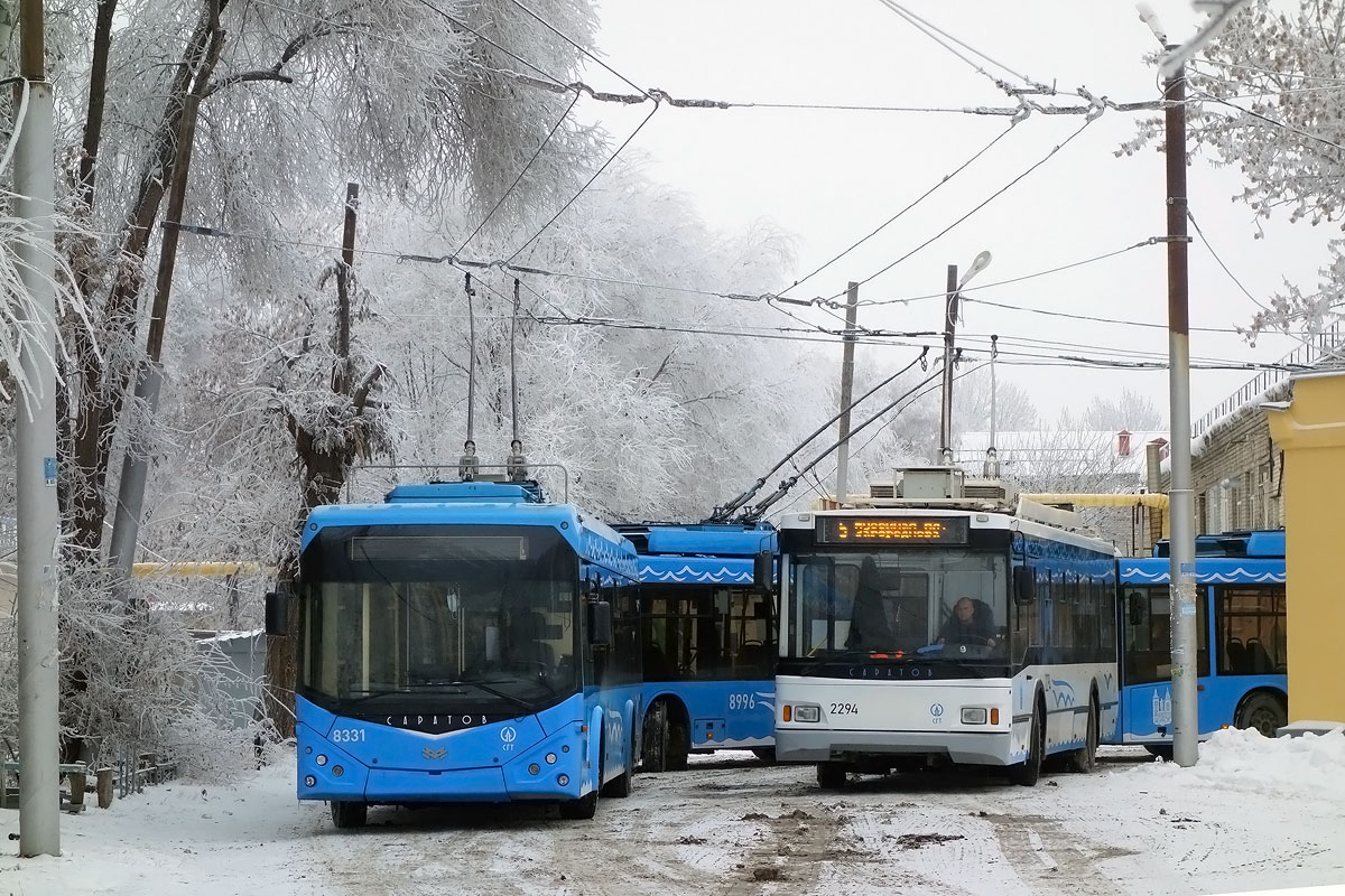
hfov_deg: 20.4
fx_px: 3736
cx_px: 672
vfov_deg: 13.7
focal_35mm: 100
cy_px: 448
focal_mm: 37.1
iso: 500
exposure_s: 1/500
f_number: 4.9
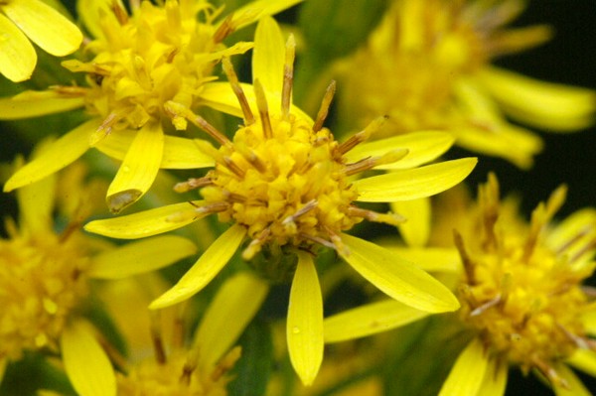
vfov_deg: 4.6
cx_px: 298
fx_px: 4962
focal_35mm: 300
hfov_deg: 6.9
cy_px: 198
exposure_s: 1/125
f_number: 22
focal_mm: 200
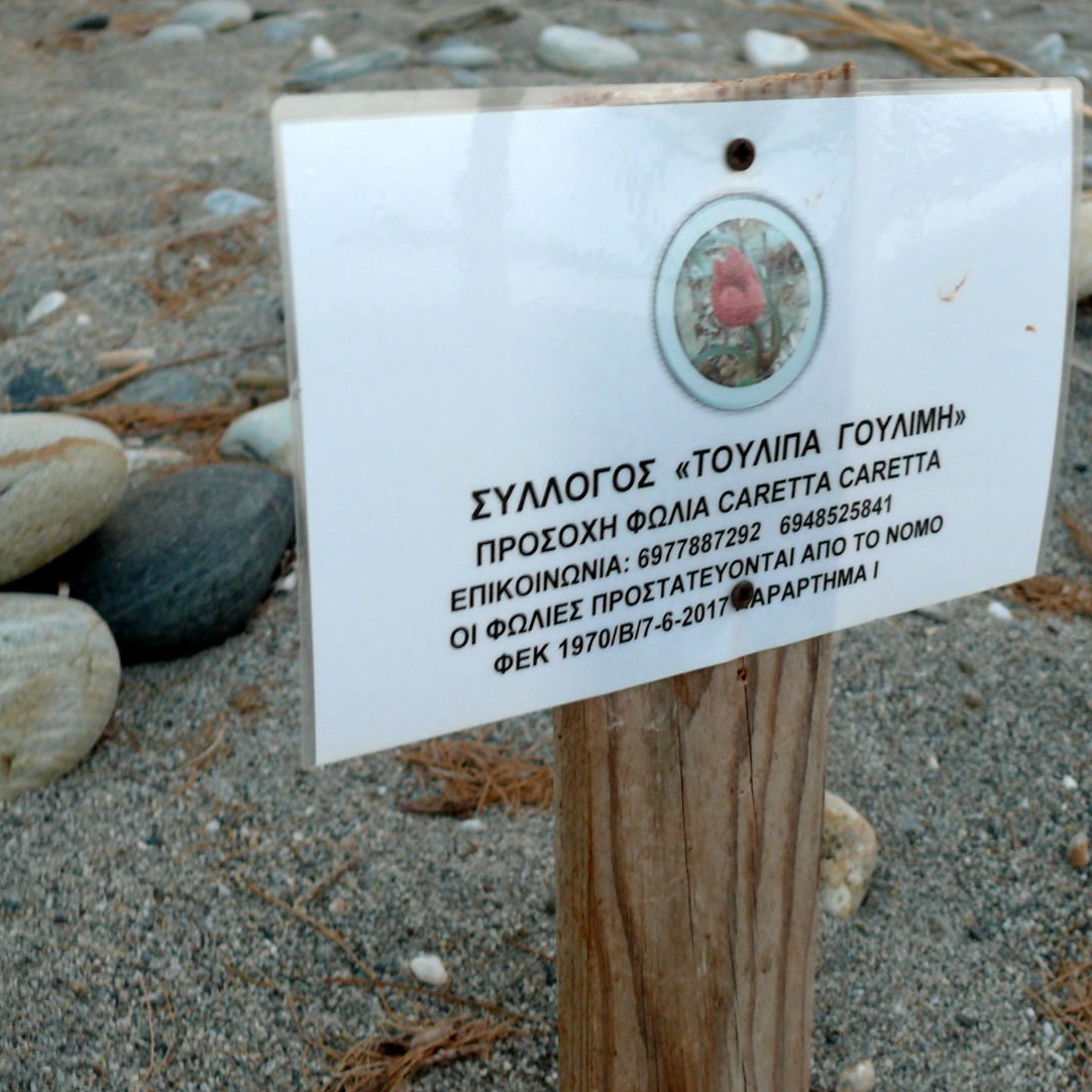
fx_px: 1499
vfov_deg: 40.0
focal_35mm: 42
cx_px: 610
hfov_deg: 40.0
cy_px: 539
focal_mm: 7.4
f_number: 2.8
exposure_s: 1/30
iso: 125
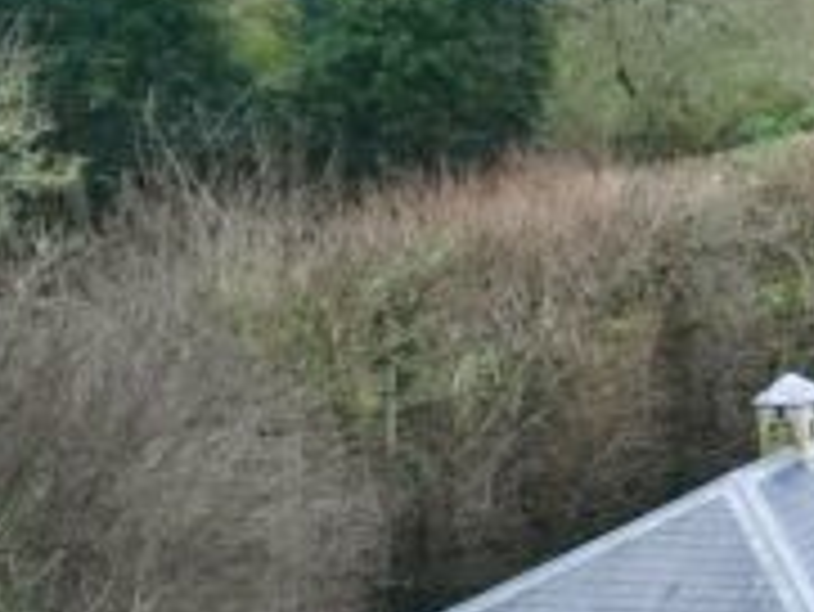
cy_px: 292
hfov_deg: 10.9
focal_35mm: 136
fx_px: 3200
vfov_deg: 10.9
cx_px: 2249
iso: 100
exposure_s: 1/80
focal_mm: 6.72
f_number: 1.7
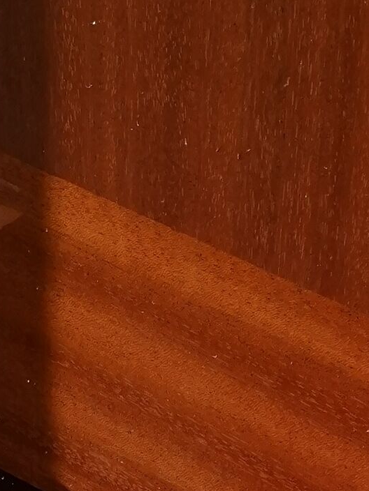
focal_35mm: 140
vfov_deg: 11.6
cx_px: 277
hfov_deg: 10.6
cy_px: 1170
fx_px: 1990
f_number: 1.8
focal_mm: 5.58
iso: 50
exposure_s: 1/592
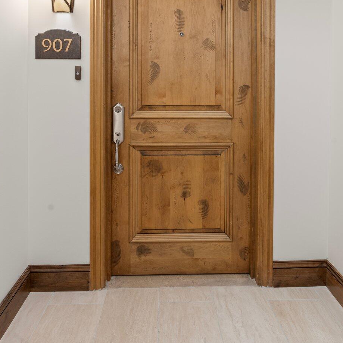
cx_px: 170
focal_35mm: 27
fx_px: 303
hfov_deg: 59.1
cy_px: 100
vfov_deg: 57.0
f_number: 8
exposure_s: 2
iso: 1000
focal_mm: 19
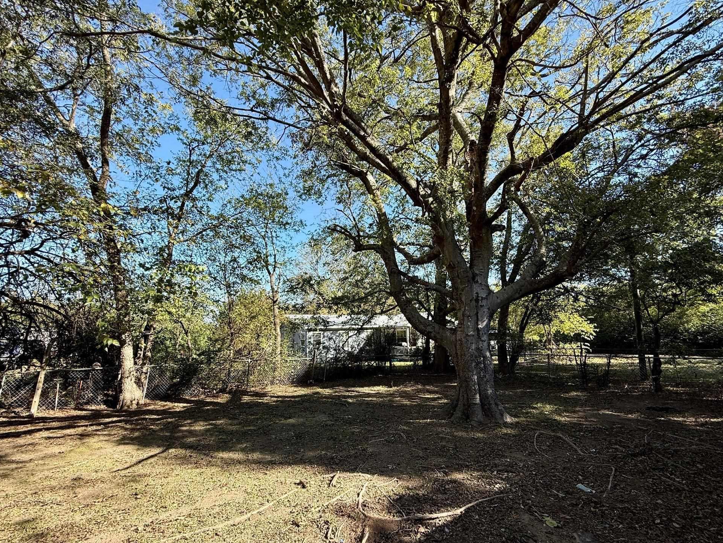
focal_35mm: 15
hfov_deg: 98.2
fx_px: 313
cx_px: 367
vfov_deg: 81.7
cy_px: 279
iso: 50
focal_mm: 2.22
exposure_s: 1/436
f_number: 2.2
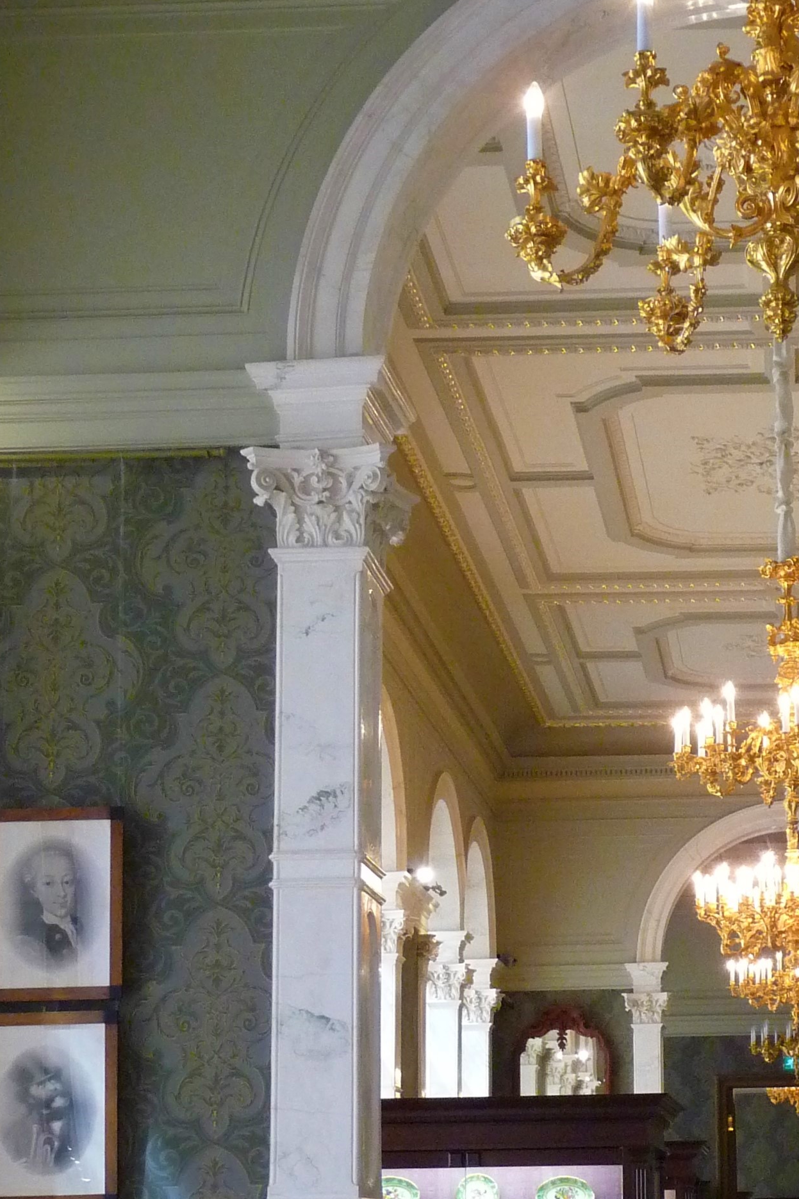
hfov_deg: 18.2
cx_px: 787
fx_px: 2431
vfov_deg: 27.5
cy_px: 806
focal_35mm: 73
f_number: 3.8
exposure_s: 1/30
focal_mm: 6.3
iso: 400
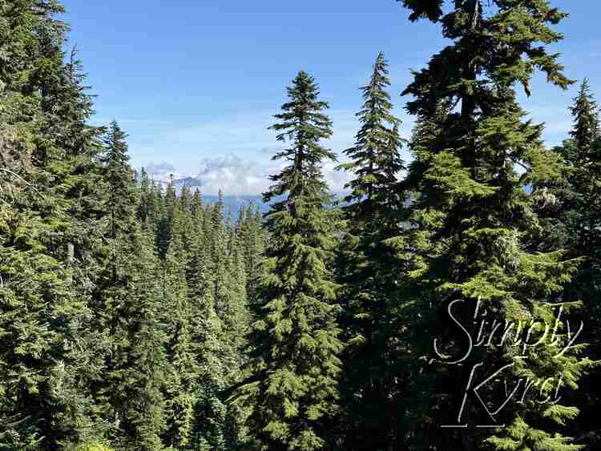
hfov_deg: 39.6
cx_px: 300
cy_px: 226
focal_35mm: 48
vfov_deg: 30.3
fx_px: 834
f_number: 1.78
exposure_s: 1/2513
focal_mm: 6.76
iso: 64
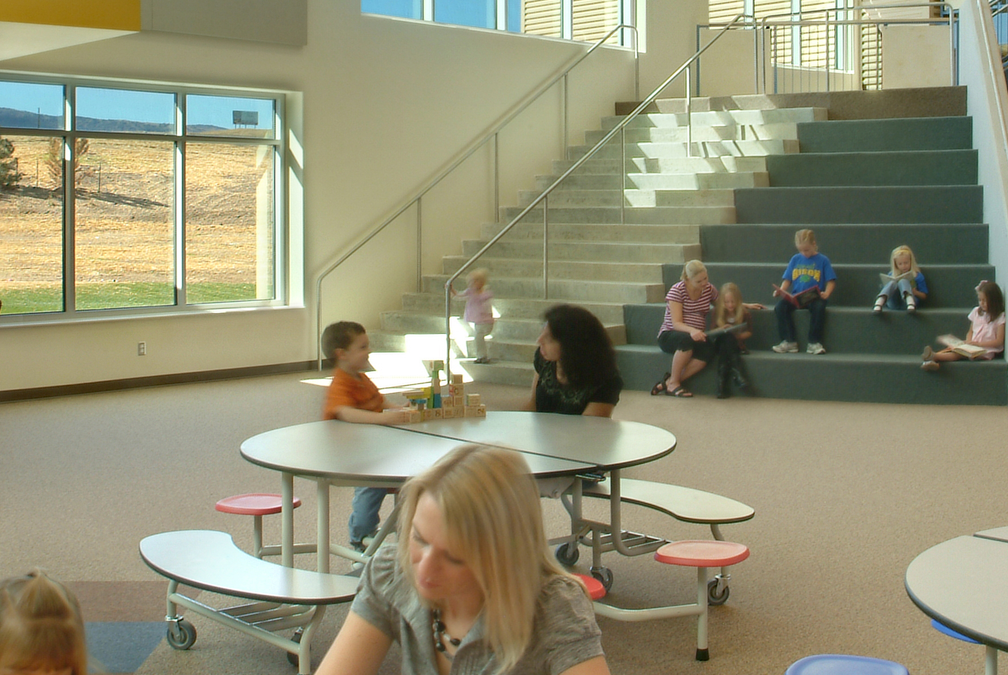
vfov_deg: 27.1
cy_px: 136
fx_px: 1374
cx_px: 640
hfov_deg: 40.0
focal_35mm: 49
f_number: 22
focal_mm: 14
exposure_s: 1/20
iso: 100
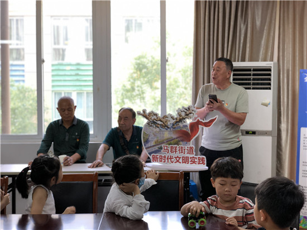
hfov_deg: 36.8
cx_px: 154
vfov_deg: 28.0
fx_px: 461
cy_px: 115
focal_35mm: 52
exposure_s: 1/50
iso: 32
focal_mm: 6
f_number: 2.4
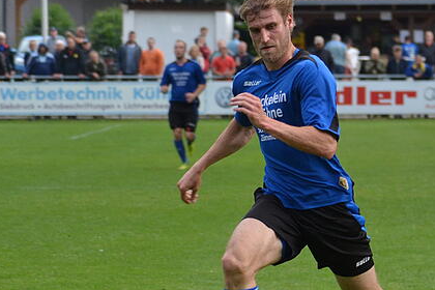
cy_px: 274
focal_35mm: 386
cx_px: 404
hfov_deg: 5.3
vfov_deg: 3.6
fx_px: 4664
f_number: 4.2
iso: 500
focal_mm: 100
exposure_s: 1/500
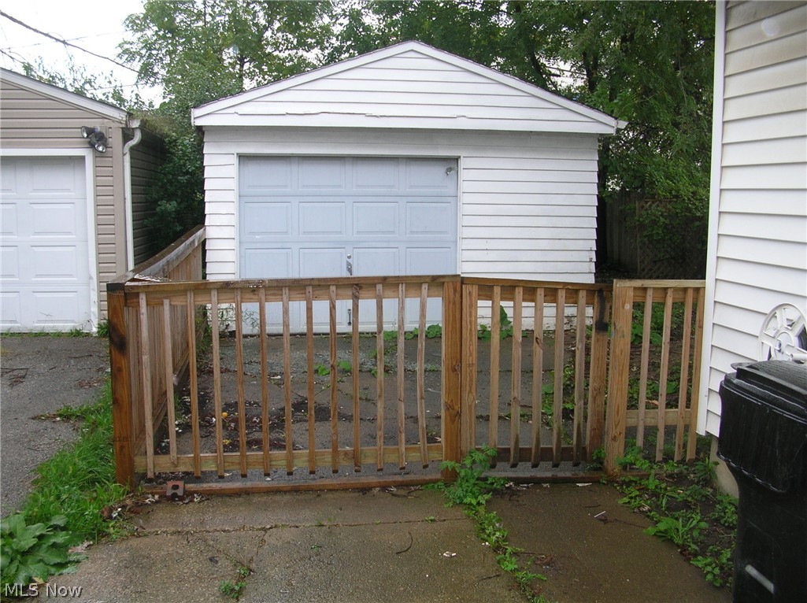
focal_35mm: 35
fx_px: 815
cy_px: 302
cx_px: 404
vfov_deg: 40.6
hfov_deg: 52.7
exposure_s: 1/30
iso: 52
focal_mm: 5.8
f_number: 2.8
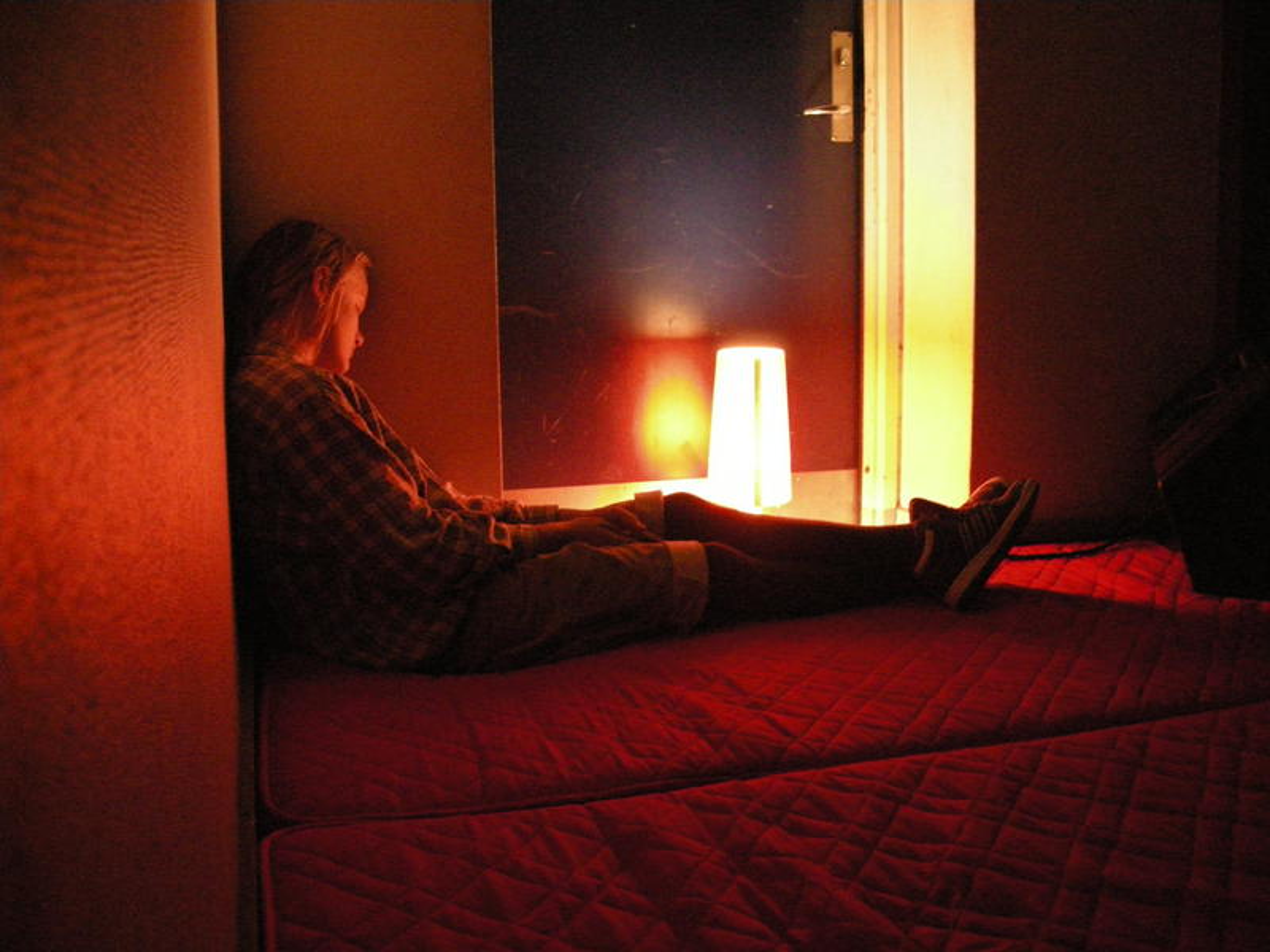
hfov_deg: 51.4
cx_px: 635
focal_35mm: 36
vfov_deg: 39.7
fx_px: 1321
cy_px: 476
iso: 800
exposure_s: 1/2.6
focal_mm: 7.5
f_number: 2.7
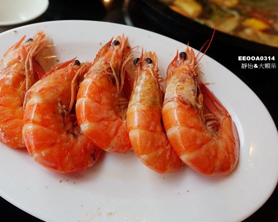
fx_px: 230
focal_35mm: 28
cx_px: 117
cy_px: 111
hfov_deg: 61.9
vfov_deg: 51.5
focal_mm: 8.8
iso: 125
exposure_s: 1/80
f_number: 2.8
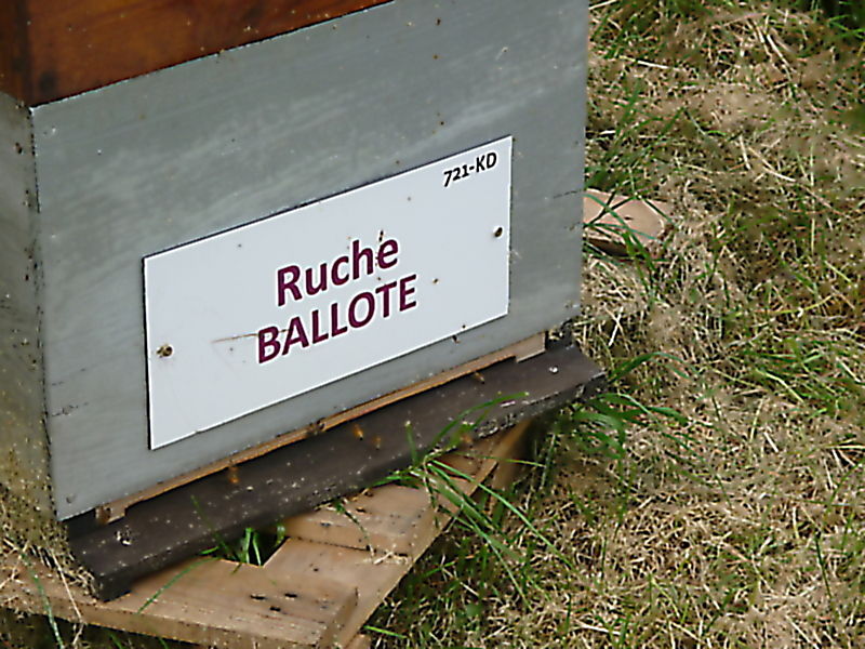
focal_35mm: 124
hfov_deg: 15.9
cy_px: 324
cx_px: 432
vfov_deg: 12.0
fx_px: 3099
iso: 80
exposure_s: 1/125
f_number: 5.6
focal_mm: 20.6
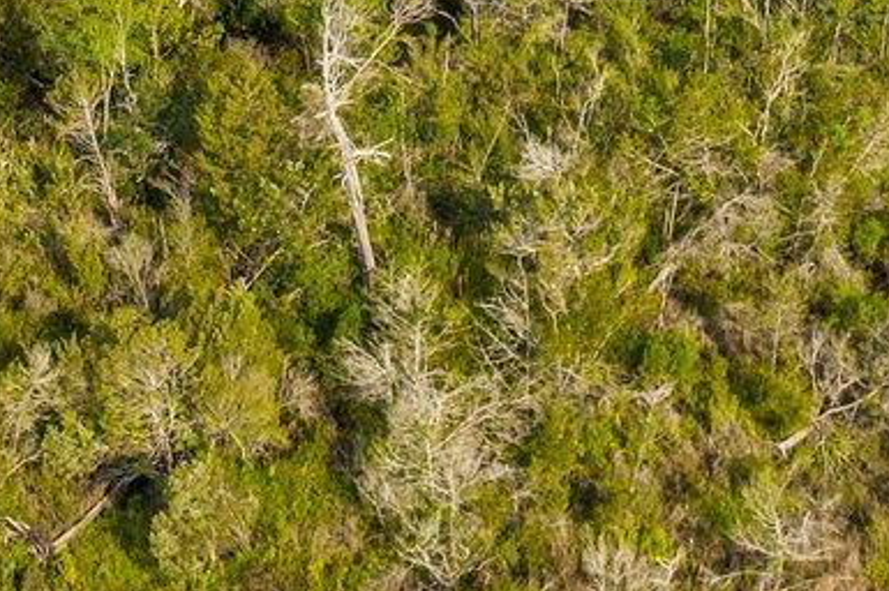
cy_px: -600
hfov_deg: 17.1
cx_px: -23
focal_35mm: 117
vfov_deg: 10.7
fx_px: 2887
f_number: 2.8
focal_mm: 8.38
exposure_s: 1/320
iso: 100
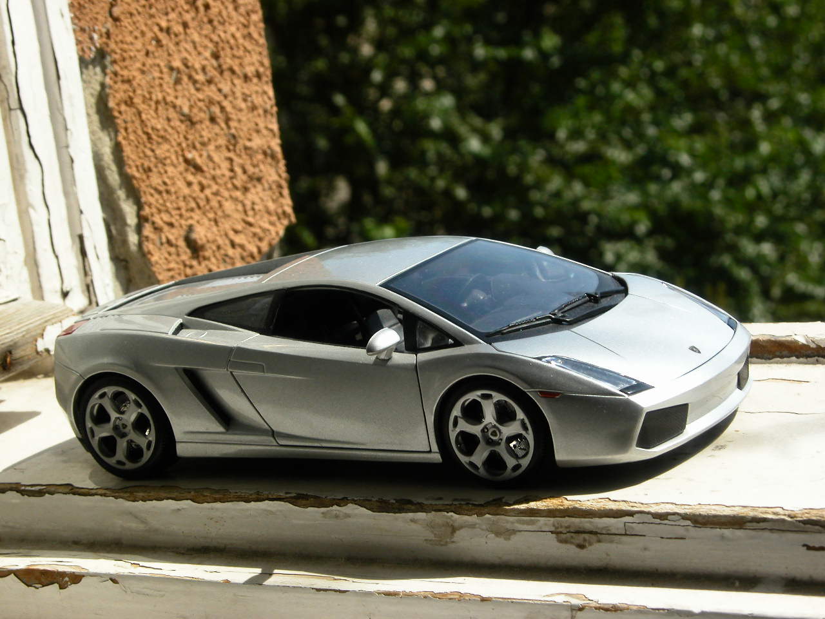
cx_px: 412
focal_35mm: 100
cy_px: 310
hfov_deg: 19.6
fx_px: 2383
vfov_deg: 14.8
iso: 100
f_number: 5.8
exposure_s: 1/446
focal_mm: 25.4
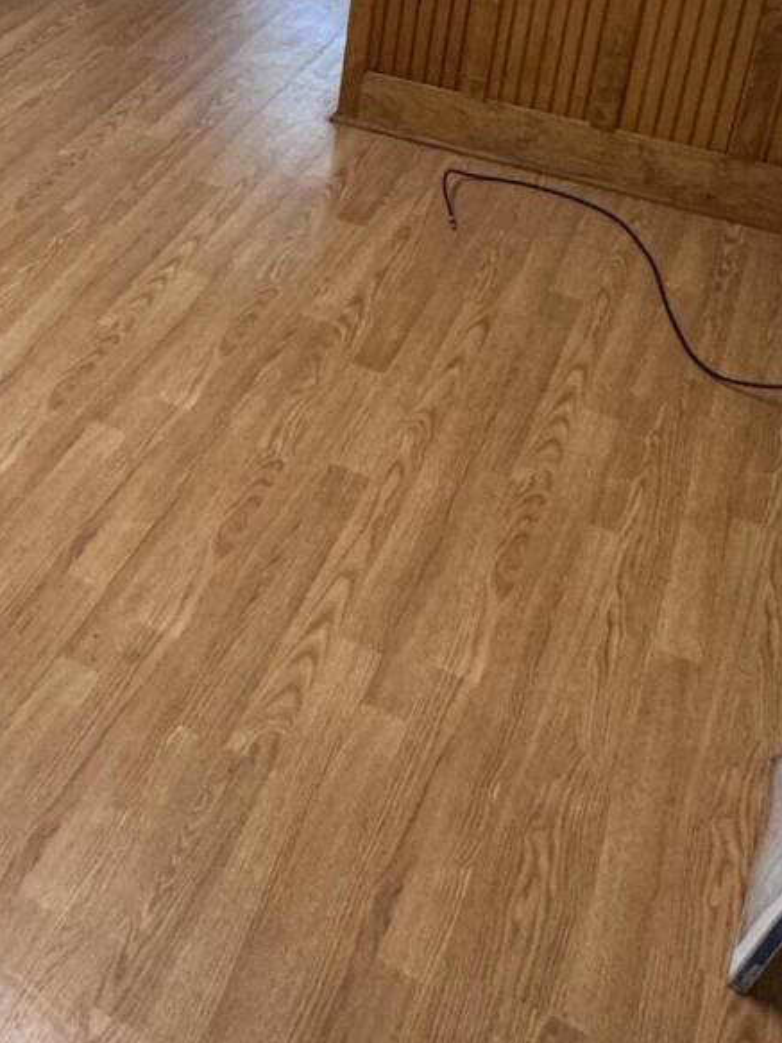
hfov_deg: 28.7
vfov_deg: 36.9
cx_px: 36
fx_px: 1446
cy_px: 84
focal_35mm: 48
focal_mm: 2.22
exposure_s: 1/60
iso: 200
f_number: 2.2
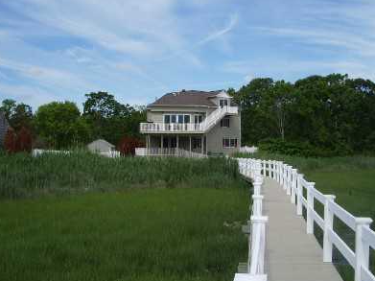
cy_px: 130
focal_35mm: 43
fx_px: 466
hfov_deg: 43.8
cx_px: 208
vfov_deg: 33.6
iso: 50
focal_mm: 5.8
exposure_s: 1/500
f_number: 4.3
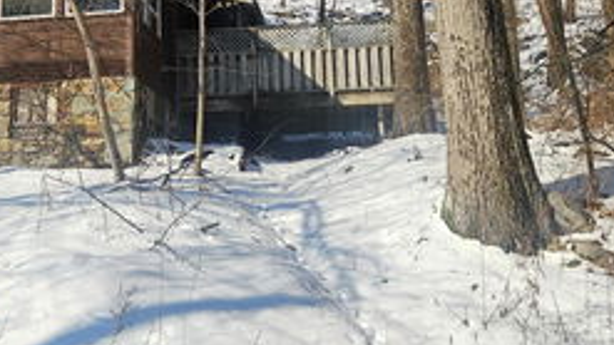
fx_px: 847
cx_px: 249
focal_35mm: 52
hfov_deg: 39.7
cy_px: 32
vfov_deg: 22.5
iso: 25
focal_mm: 5.4
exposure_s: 1/2116
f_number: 1.8
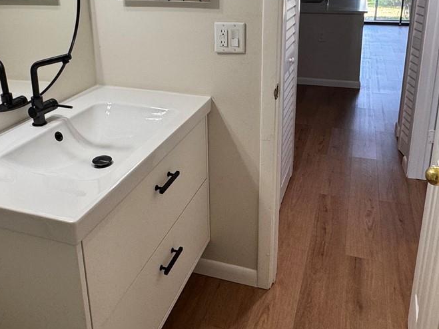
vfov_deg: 40.9
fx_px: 431
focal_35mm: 34
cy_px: 92
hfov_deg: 53.9
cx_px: 206
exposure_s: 1/120
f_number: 2.2
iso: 160
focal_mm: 2.22
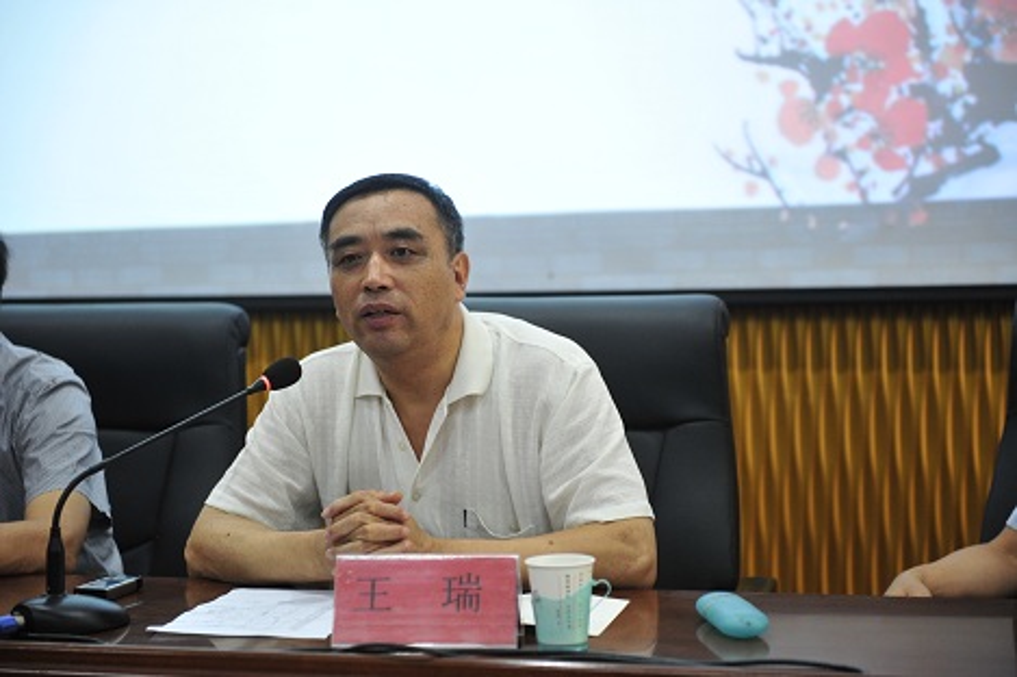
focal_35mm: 70
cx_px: 508
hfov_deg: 28.9
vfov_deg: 19.4
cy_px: 338
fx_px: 1976
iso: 1600
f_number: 3.2
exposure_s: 1/40
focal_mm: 70
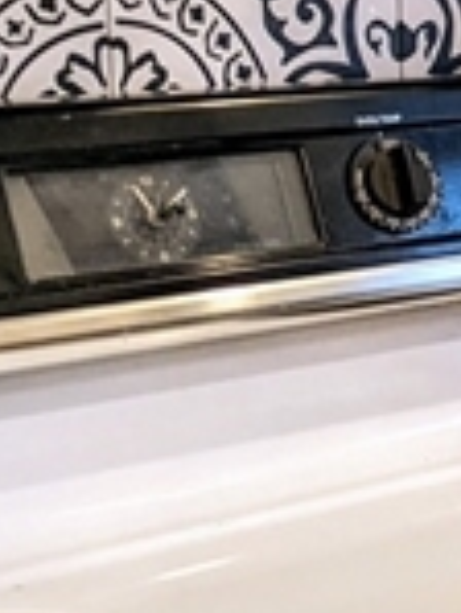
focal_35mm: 124
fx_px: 2199
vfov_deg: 15.7
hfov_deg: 10.1
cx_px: 1173
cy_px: 99
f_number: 1.85
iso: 118
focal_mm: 6.81
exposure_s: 1/30
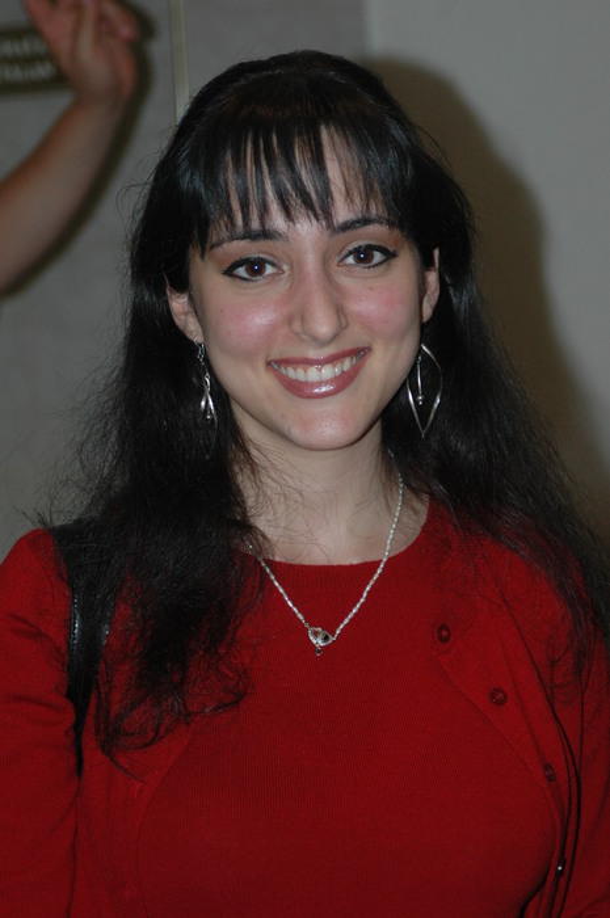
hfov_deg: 10.1
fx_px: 3439
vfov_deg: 15.2
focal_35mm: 135
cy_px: 459
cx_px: 305
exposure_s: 1/60
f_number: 4.5
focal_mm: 90
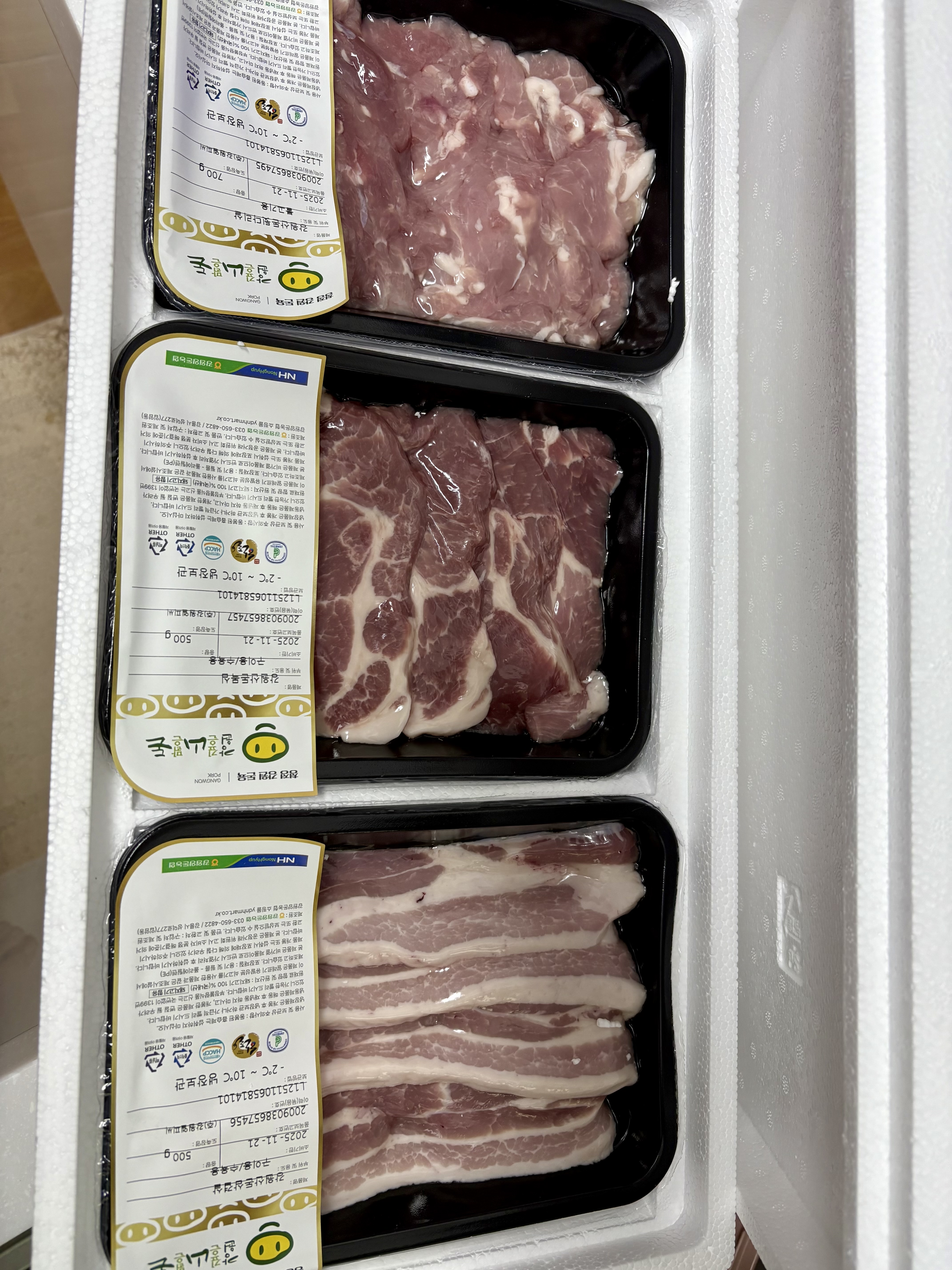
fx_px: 953
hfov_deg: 53.1
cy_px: 635
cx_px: 476
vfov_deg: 67.3
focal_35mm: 26
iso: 100
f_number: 1.6
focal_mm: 5.96
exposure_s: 1/122
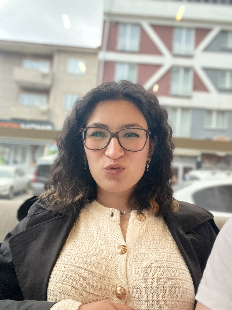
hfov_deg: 46.8
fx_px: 268
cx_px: 116
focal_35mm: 30
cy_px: 155
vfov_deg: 60.0
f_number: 2.2
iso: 400
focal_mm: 2.71
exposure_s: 1/50
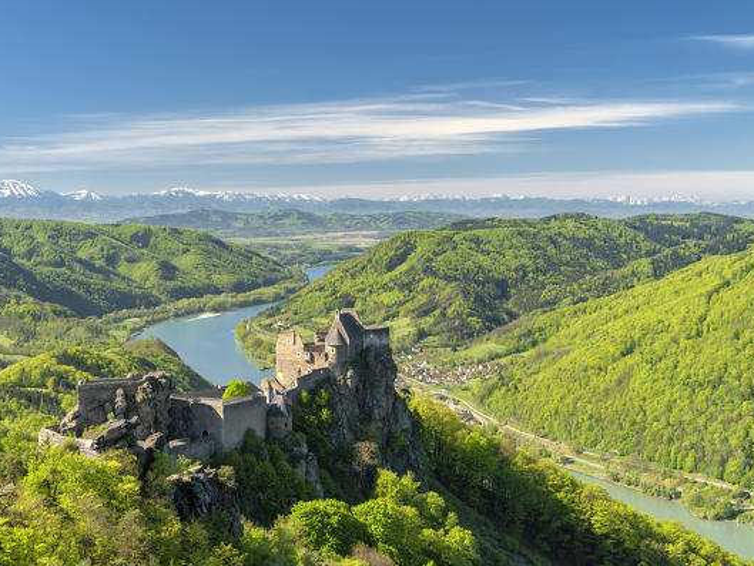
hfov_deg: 32.2
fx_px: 1307
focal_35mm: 60
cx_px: 376
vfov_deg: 24.4
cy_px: 282
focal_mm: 55
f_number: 9
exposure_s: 1/80
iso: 200
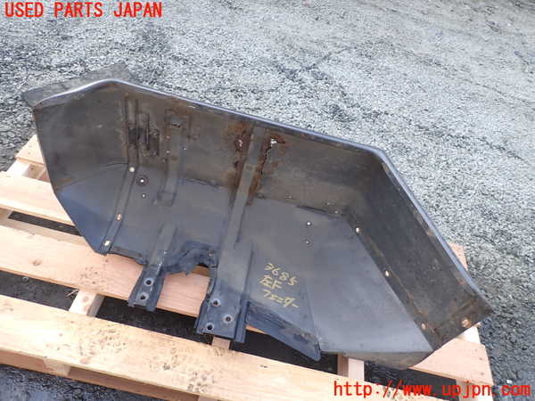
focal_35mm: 25
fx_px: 386
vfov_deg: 54.9
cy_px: 200
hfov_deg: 69.4
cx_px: 268
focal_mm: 4.5
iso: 100
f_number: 2.8
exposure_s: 1/80
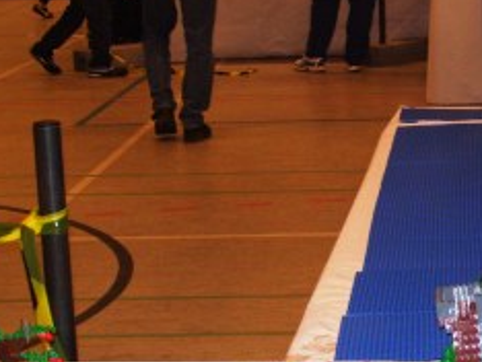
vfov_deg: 11.1
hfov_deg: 14.5
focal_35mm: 134
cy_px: 185
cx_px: 451
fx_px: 1868
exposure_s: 1/90
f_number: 4
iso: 125
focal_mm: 11.6
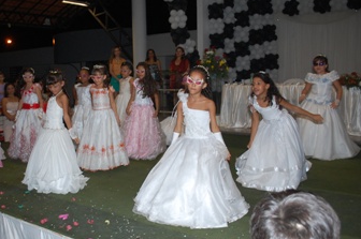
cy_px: 124
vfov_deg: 36.8
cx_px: 136
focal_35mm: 36
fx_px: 360
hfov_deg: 52.7
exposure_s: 1/60
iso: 400
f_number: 4
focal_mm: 18
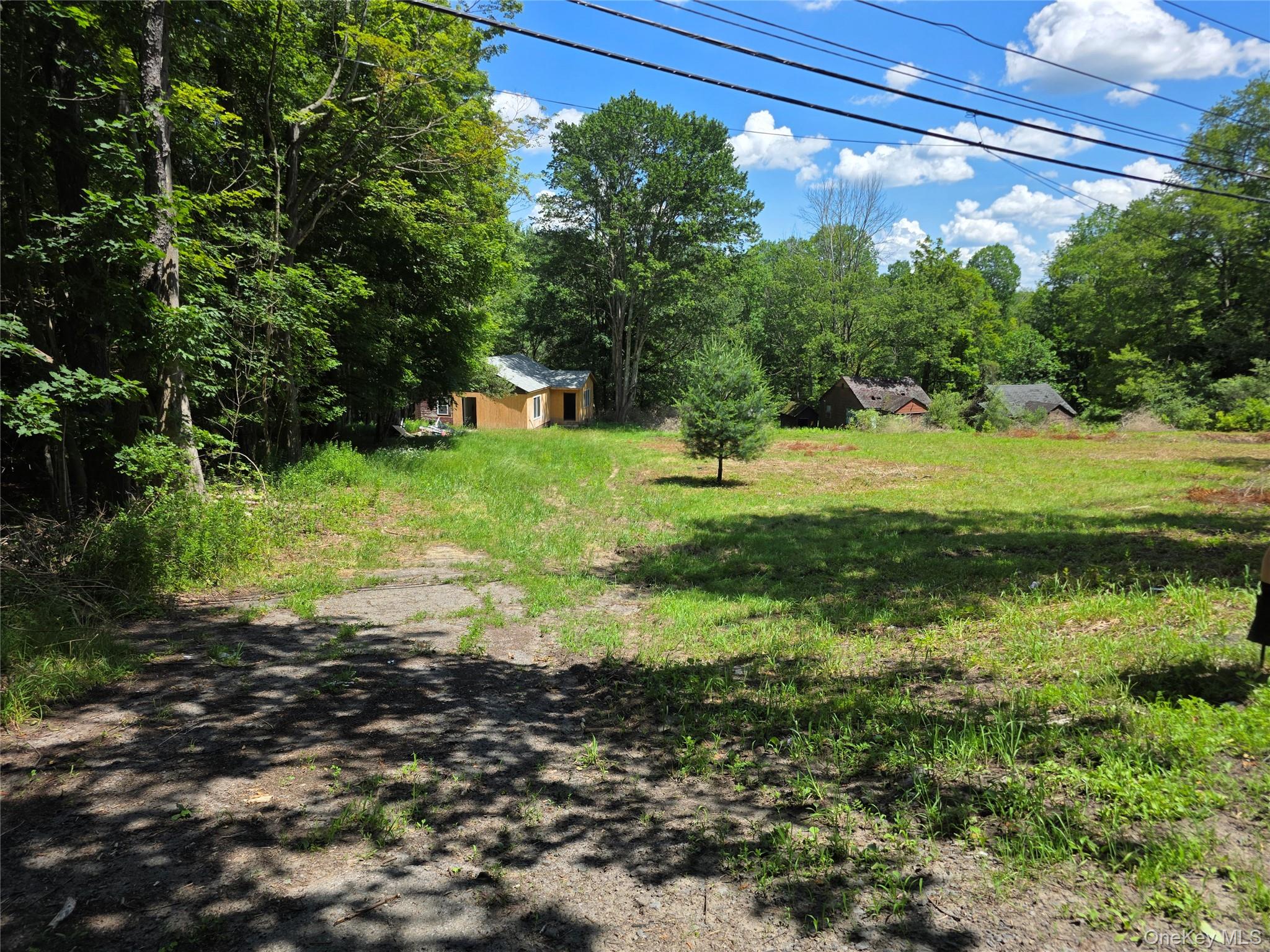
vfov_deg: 58.9
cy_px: 476
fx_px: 844
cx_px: 635
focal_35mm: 23
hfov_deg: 73.9
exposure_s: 1/3768
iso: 80
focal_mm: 6.3
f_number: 1.7
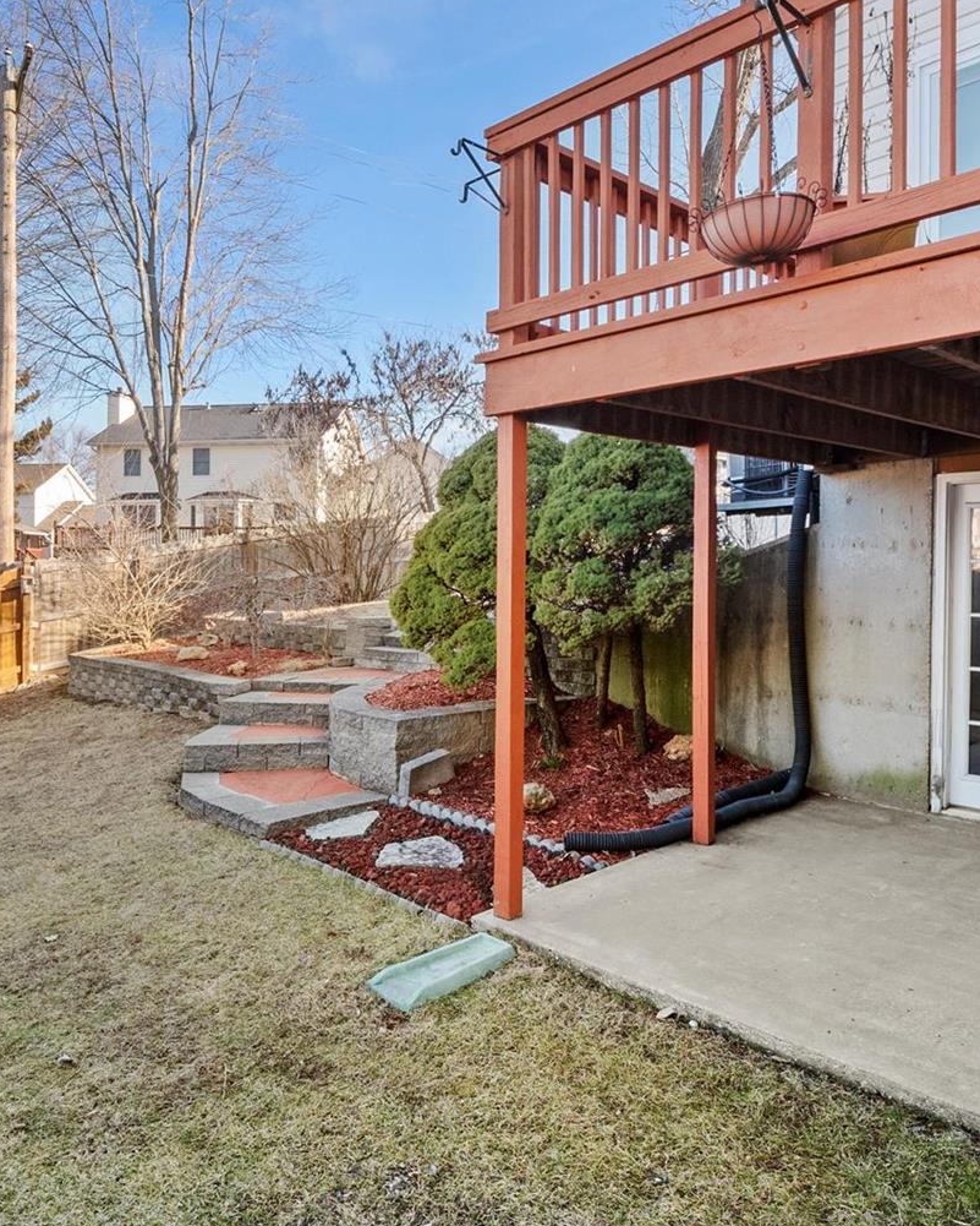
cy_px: 583
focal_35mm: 24
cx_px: 454
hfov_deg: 58.7
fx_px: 870
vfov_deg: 70.2
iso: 400
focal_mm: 8
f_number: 8
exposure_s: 1/25
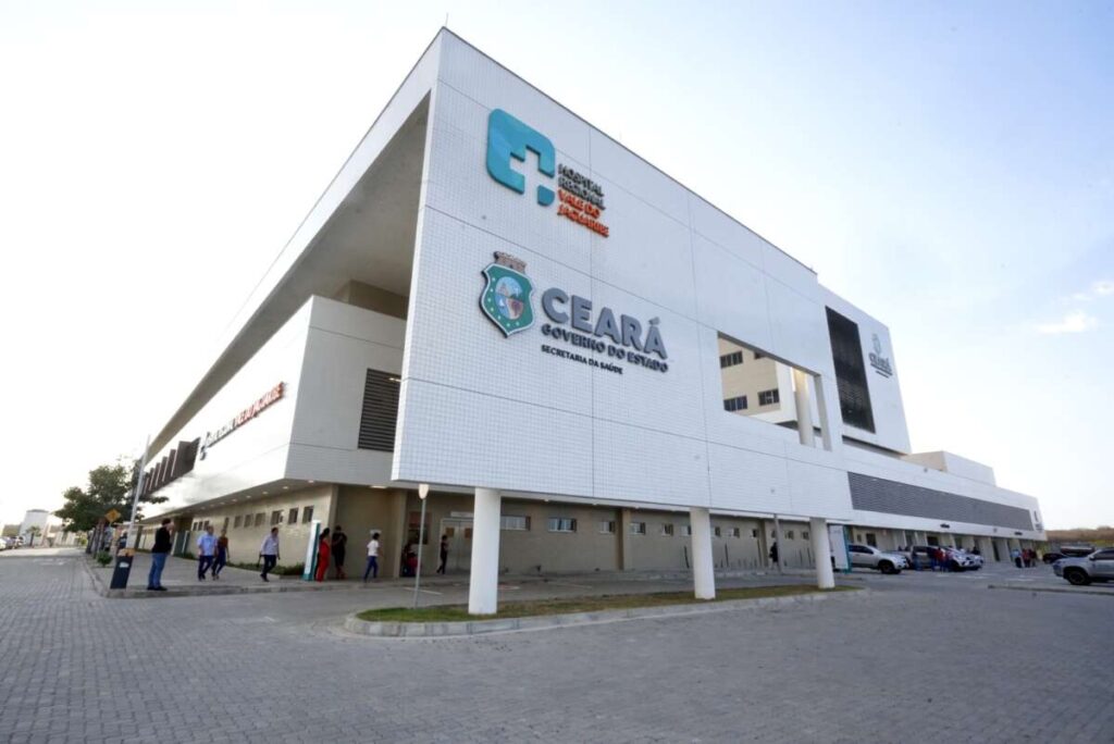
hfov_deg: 93.2
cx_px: 557
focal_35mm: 17
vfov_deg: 70.5
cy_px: 372
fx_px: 526
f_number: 20
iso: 2000
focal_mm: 17
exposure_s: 1/160
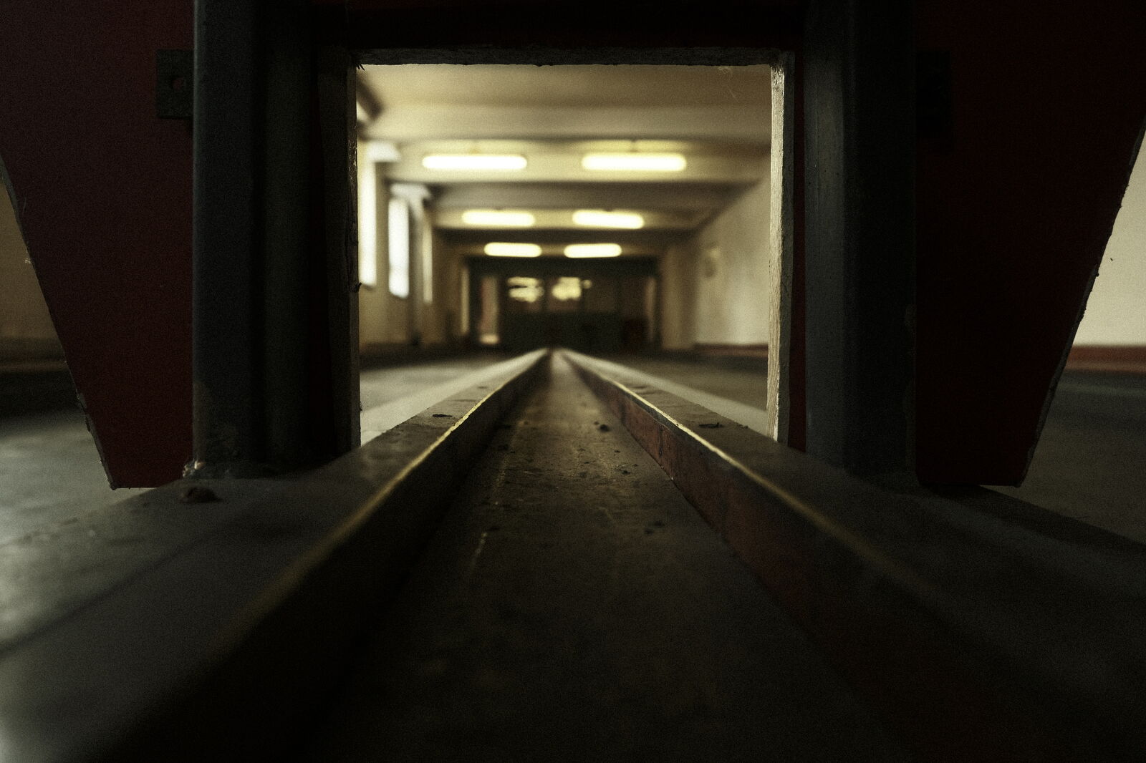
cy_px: 382
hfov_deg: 67.4
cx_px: 573
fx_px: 859
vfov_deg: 47.9
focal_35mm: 27
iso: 320
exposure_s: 1/26
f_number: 4
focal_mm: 18
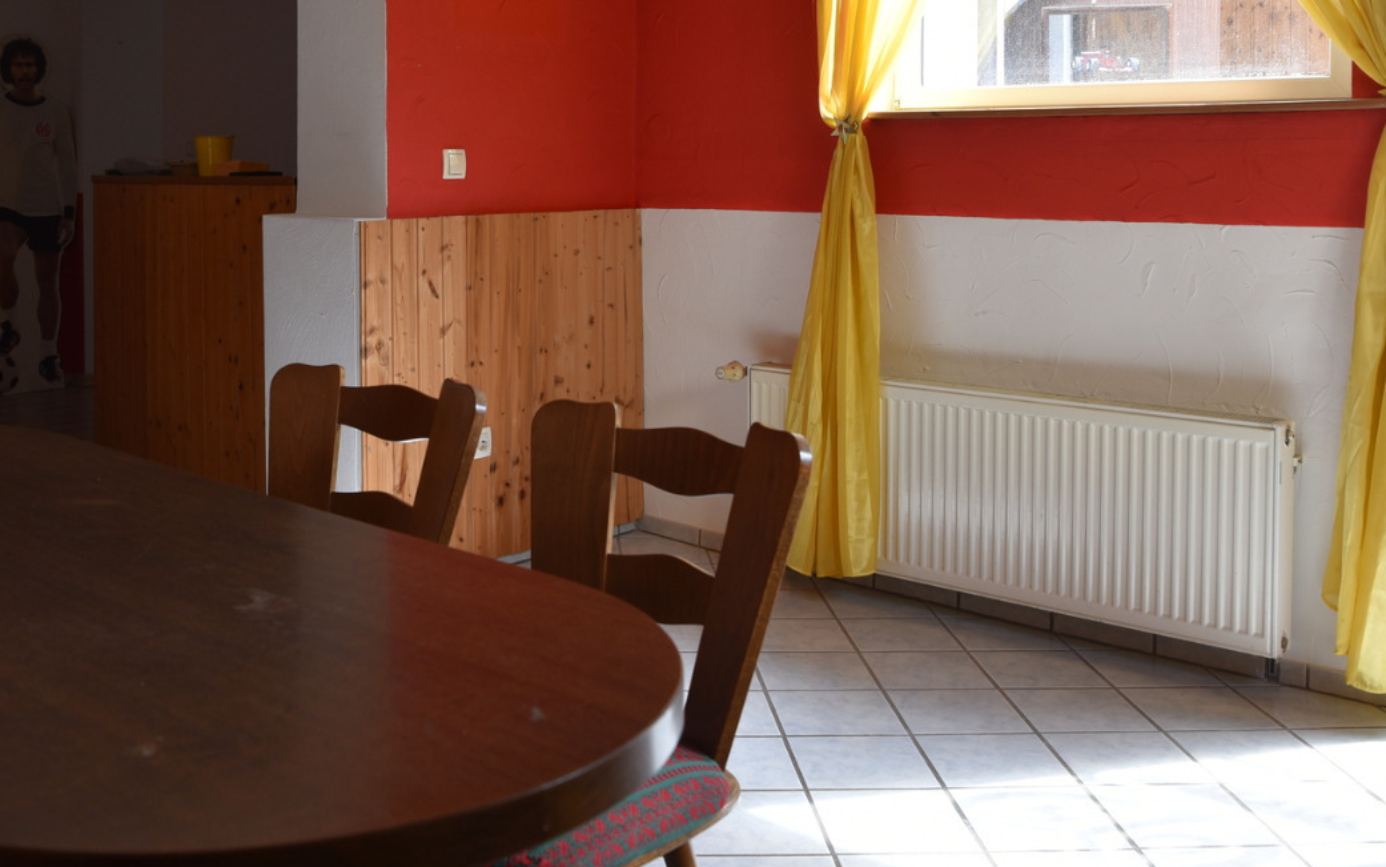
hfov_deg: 51.0
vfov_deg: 32.8
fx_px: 1436
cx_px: 511
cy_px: 194
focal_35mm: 38
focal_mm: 24
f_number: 5
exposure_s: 1/100
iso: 400
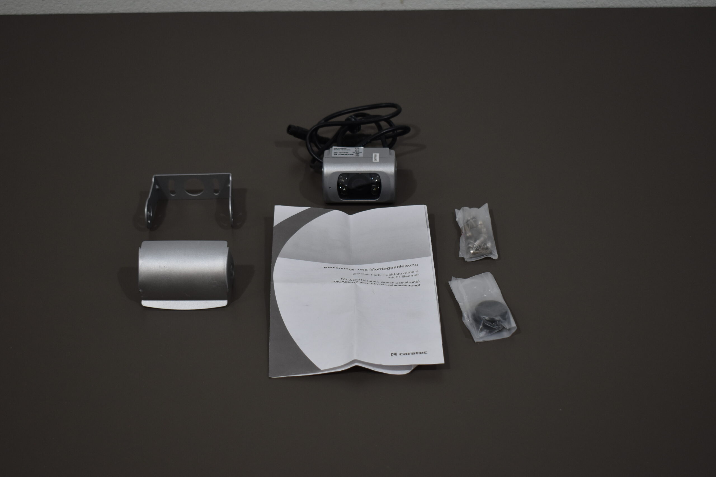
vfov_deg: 23.8
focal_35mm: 57
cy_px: 238
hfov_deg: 35.1
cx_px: 358
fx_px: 1134
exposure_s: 1/250
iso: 500
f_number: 4.8
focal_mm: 38
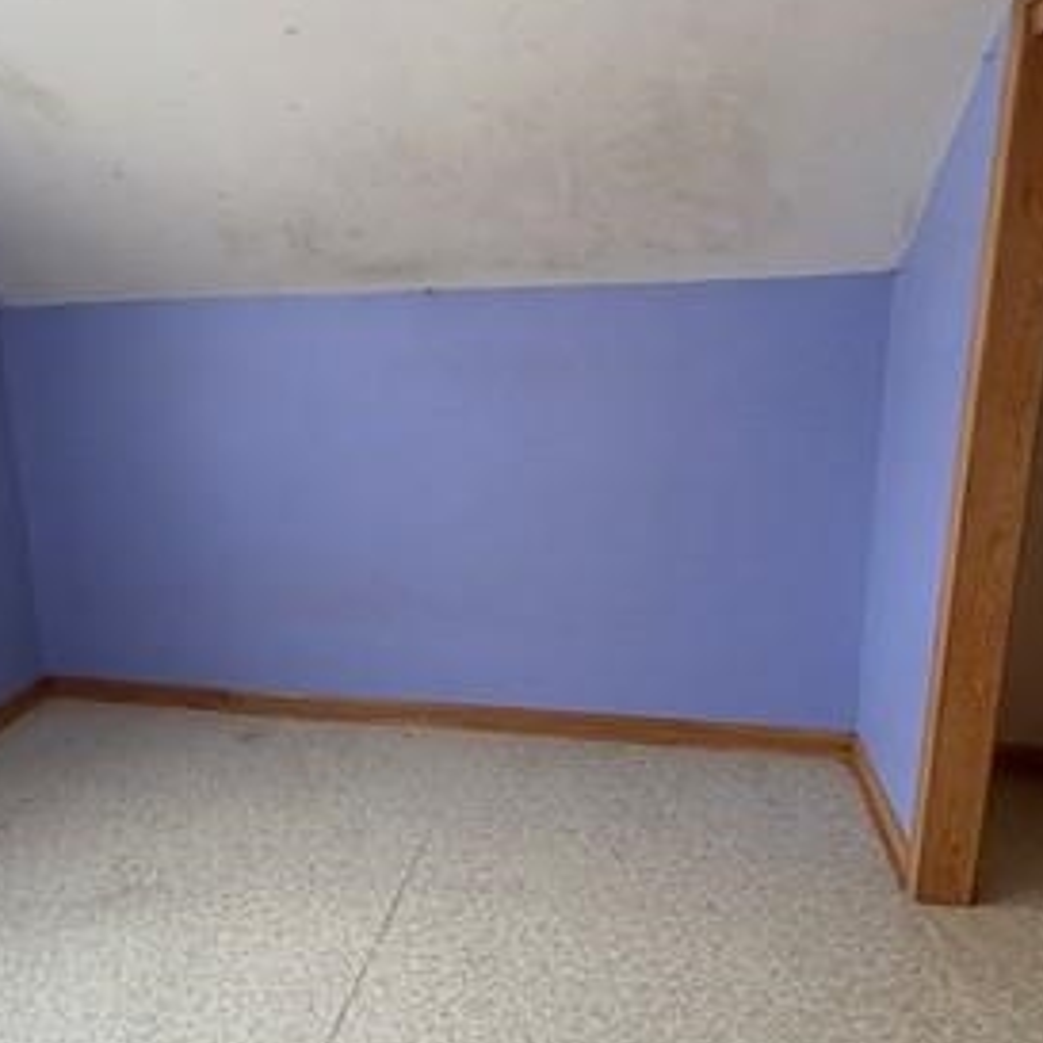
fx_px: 989
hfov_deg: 55.1
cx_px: 401
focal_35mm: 29
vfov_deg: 55.5
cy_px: 585
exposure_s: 1/120
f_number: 2.2
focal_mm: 2.22
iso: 160
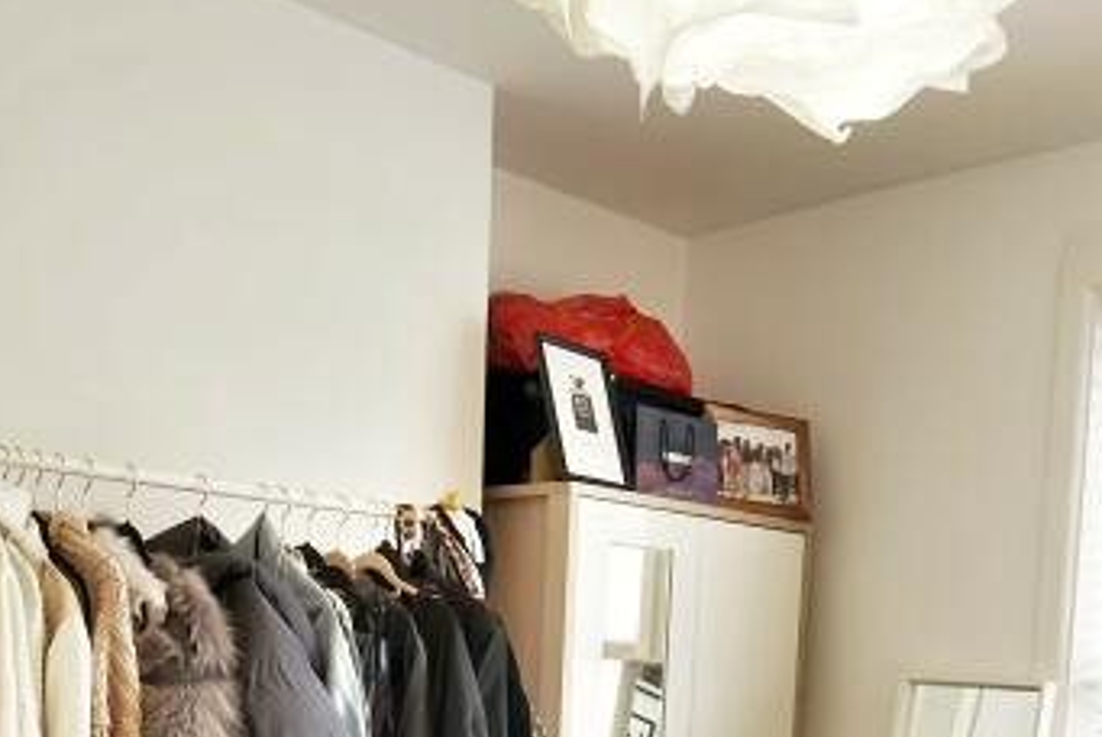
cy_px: 858
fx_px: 1287
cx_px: 743
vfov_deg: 28.3
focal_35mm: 42
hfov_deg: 45.6
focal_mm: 14
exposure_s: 1/25
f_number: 4.5
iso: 500
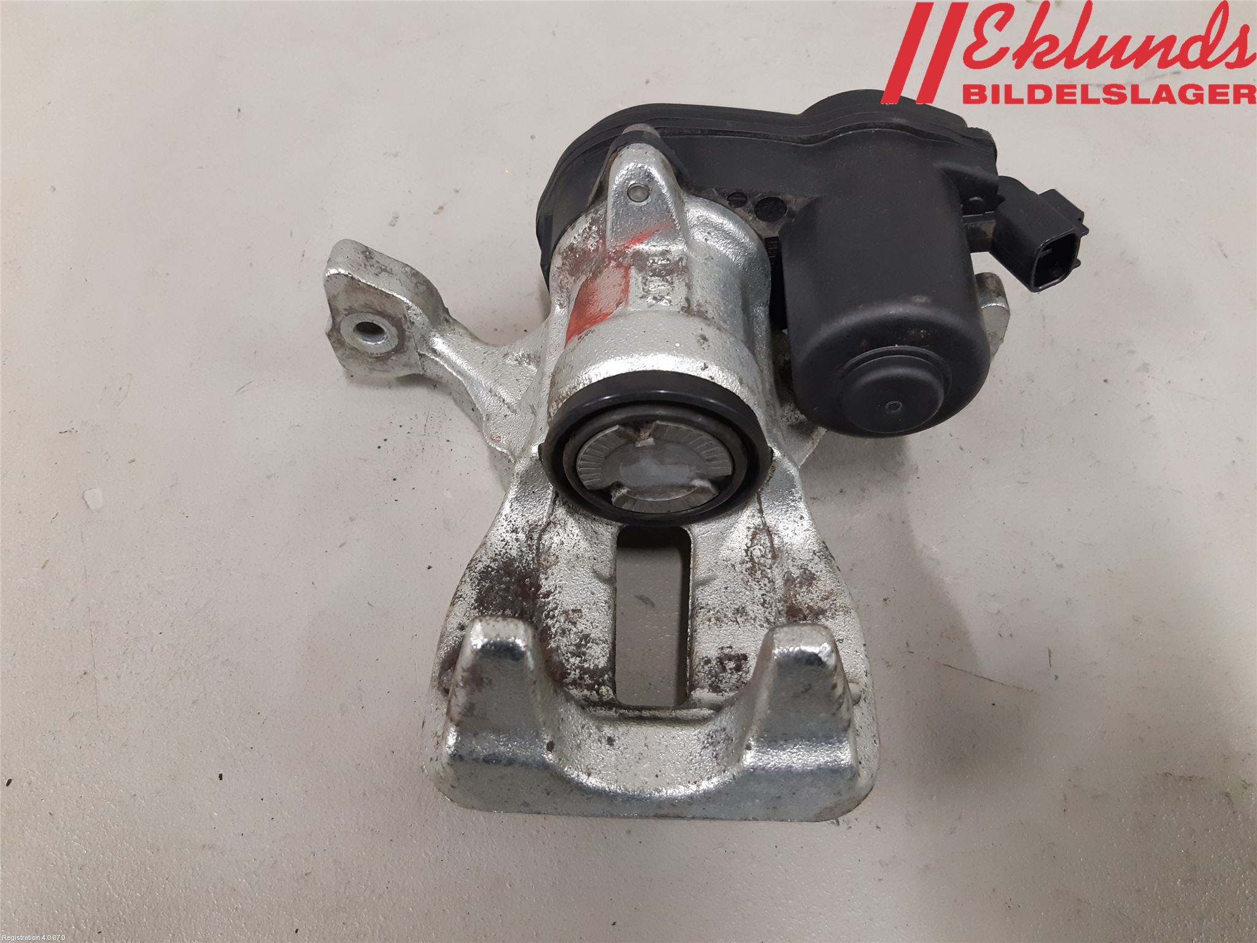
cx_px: 628
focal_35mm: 26
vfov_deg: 53.1
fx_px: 944
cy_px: 472
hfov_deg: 67.3
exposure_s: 1/50
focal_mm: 3.93
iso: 200
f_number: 1.7
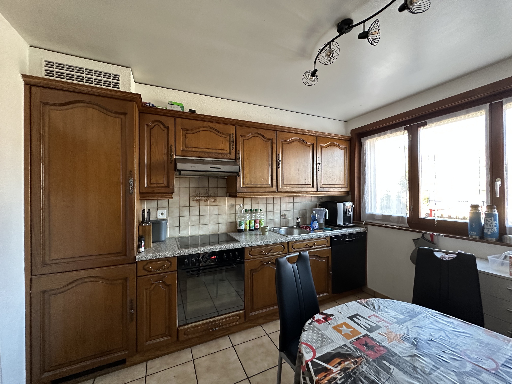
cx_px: 256
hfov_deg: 102.1
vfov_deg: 85.7
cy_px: 192
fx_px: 207
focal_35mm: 14
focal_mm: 2.22
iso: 320
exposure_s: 1/74
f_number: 2.2
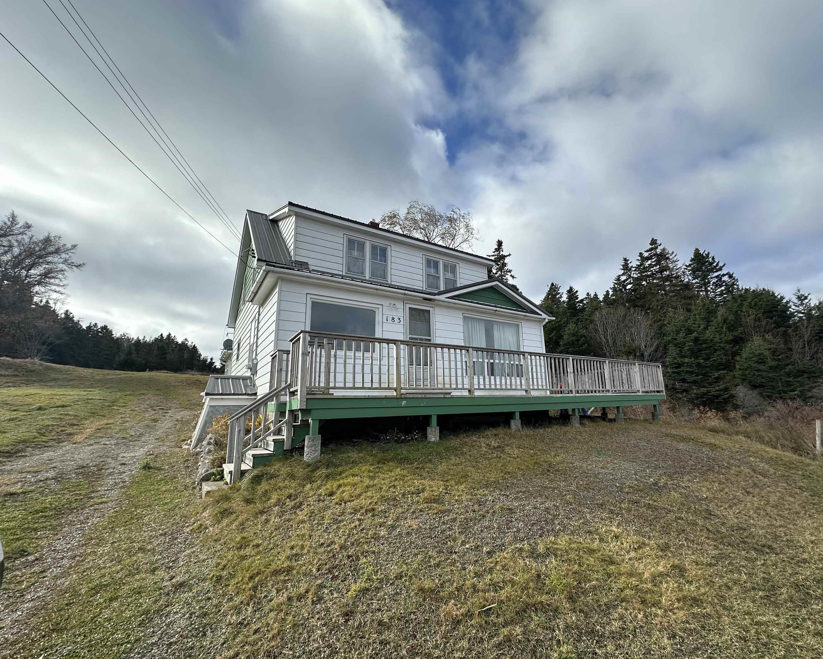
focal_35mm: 15
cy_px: 333
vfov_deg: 84.0
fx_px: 365
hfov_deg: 96.6
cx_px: 447
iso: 40
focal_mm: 2.22
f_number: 2.2
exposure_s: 1/1575
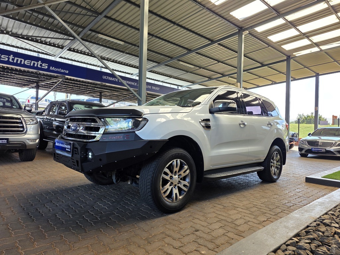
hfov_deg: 73.9
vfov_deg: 58.9
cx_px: 170
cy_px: 128
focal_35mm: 23
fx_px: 226
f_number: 1.7
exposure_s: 1/180
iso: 32
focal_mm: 6.25
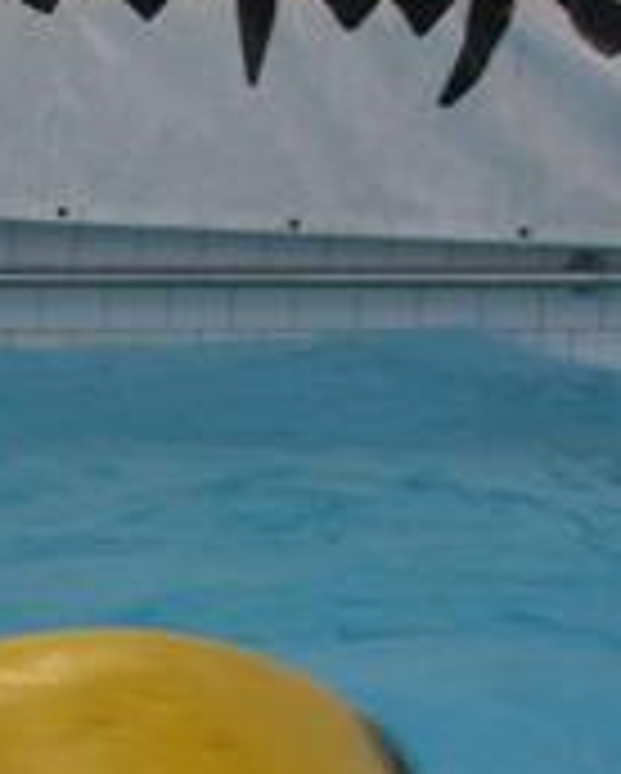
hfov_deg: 7.3
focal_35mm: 211
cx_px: -45
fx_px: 4839
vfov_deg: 9.1
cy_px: 850
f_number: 3.5
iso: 100
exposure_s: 1/13
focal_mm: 10.2
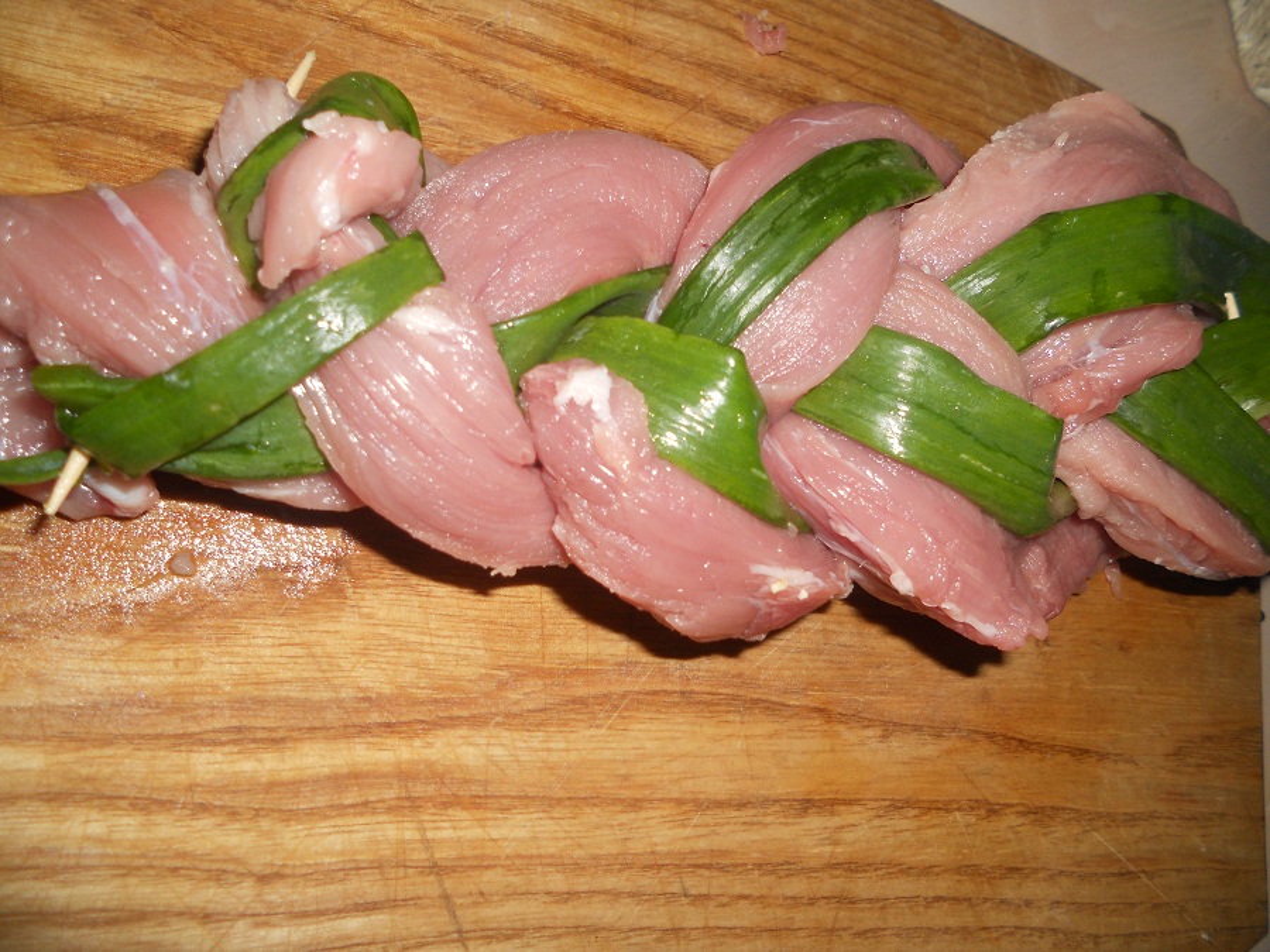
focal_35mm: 27
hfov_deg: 65.3
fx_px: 991
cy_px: 476
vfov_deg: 51.4
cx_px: 635
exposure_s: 1/25
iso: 80
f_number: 8
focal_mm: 4.9
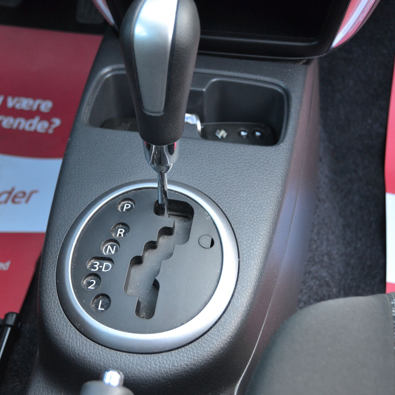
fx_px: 645
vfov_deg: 34.0
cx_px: 153
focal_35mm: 50
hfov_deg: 33.9
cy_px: 198
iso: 720
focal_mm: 26
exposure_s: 1/60
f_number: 4
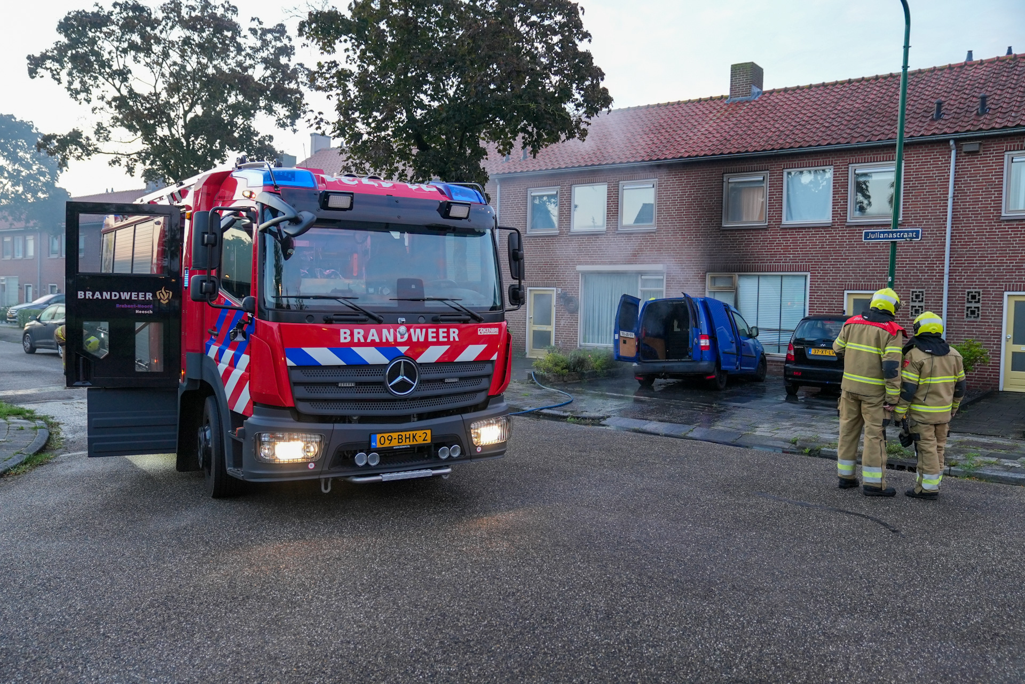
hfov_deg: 61.9
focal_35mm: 30
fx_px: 855
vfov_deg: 43.6
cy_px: 342
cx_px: 512
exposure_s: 1/125
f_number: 2.8
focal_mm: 30
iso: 1000
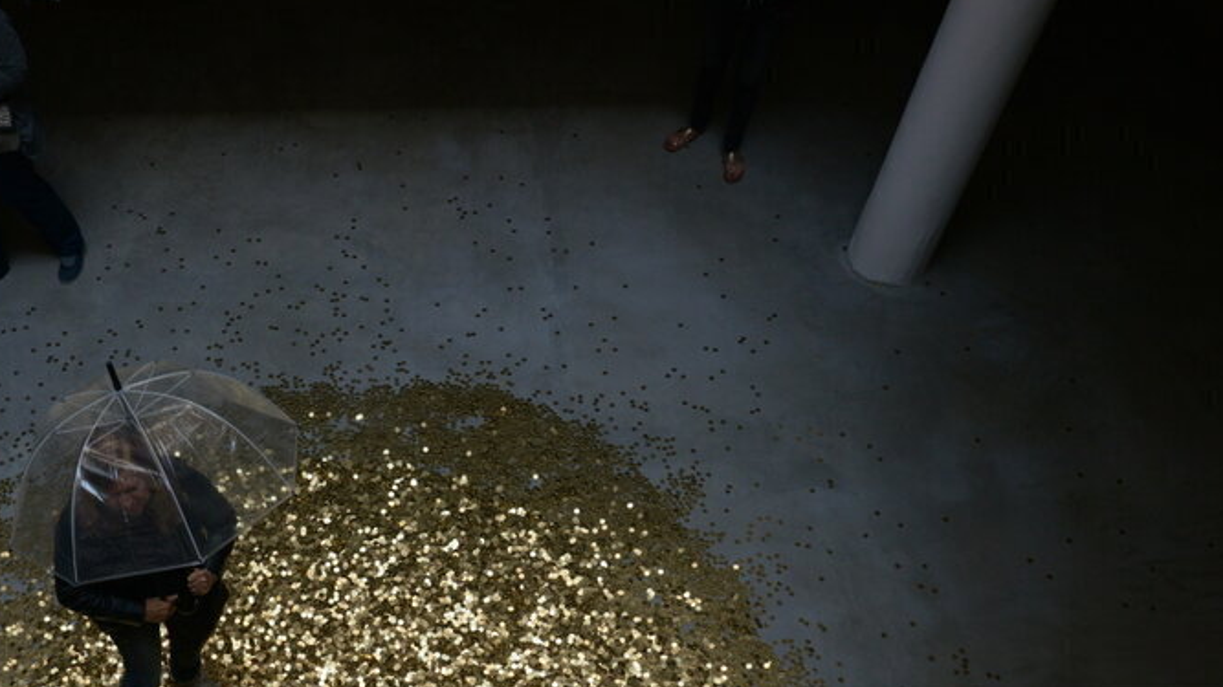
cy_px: 654
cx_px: 347
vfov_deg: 28.9
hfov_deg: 50.1
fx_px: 1265
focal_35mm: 39
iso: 800
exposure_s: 1/320
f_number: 9
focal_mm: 23
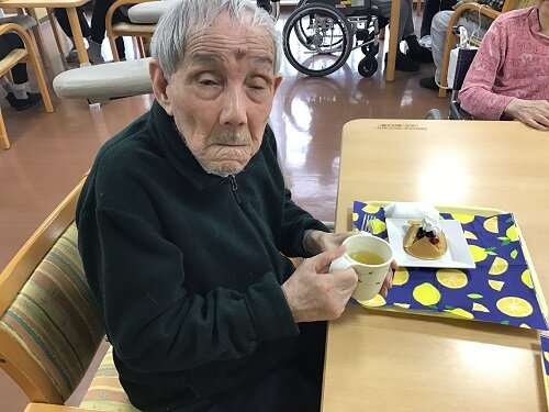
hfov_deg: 58.4
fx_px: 492
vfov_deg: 45.4
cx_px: 274
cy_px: 206
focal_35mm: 31
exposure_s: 1/30
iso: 50
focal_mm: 3.3
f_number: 2.4
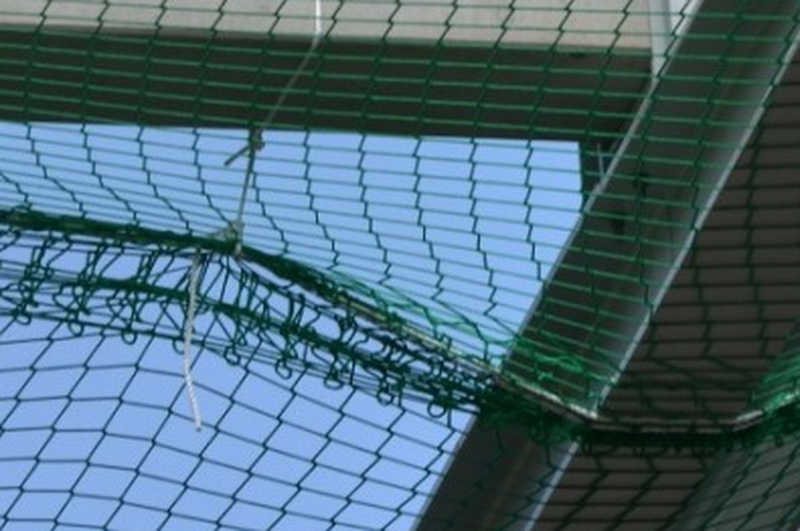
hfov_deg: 3.6
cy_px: -172
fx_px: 12553
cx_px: 789
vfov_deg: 2.4
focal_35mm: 566
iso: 100
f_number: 8
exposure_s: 1/250
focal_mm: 105
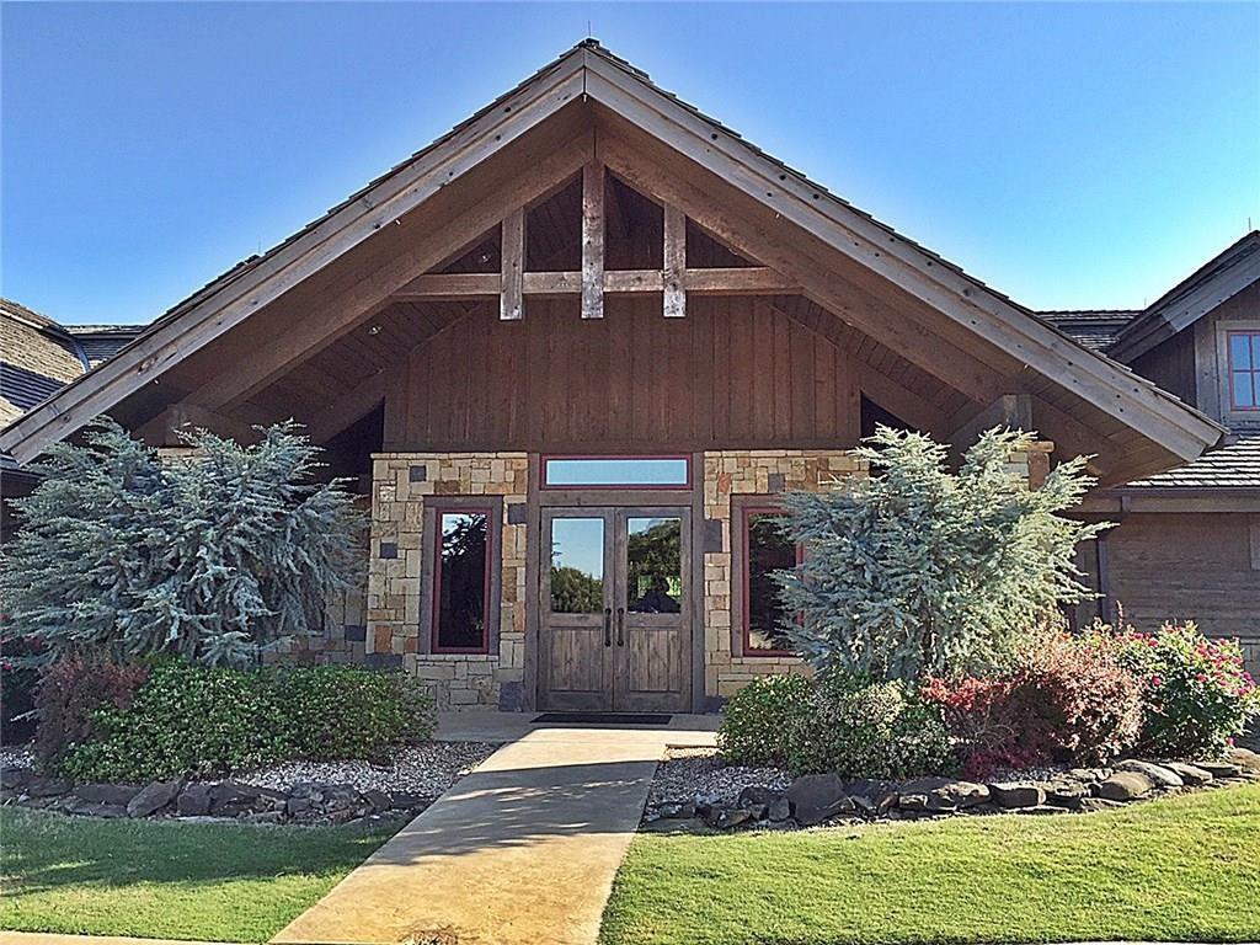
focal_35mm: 29
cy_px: 472
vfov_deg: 48.2
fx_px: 1056
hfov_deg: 61.7
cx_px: 630
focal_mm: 4.15
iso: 32
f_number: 2.2
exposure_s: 1/638
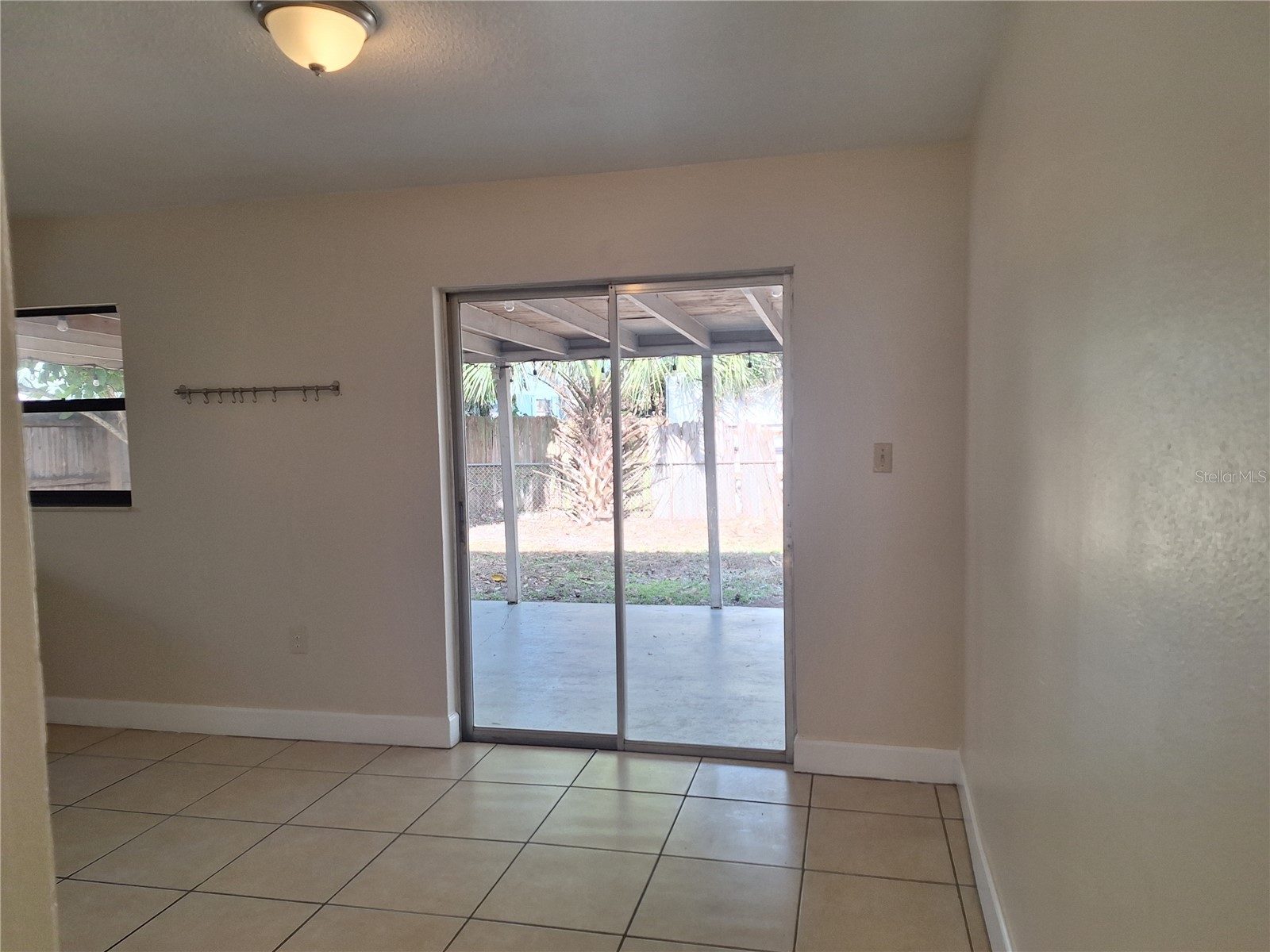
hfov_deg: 73.9
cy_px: 476
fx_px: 844
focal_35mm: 23
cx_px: 635
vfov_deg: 58.9
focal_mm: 5.54
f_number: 1.8
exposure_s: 1/192
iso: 40
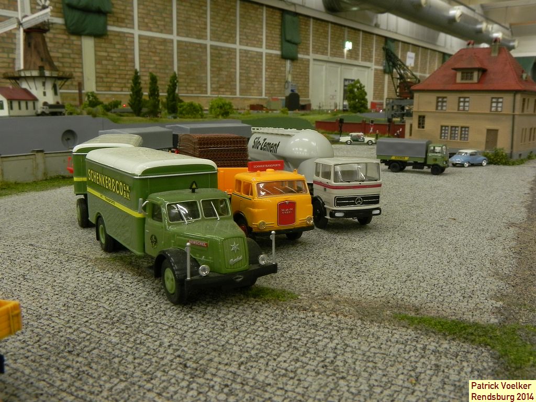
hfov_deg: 55.4
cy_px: 201
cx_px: 268
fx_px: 511
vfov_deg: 42.9
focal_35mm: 33
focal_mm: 5.9
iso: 160
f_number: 7.1
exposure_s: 1/1.9
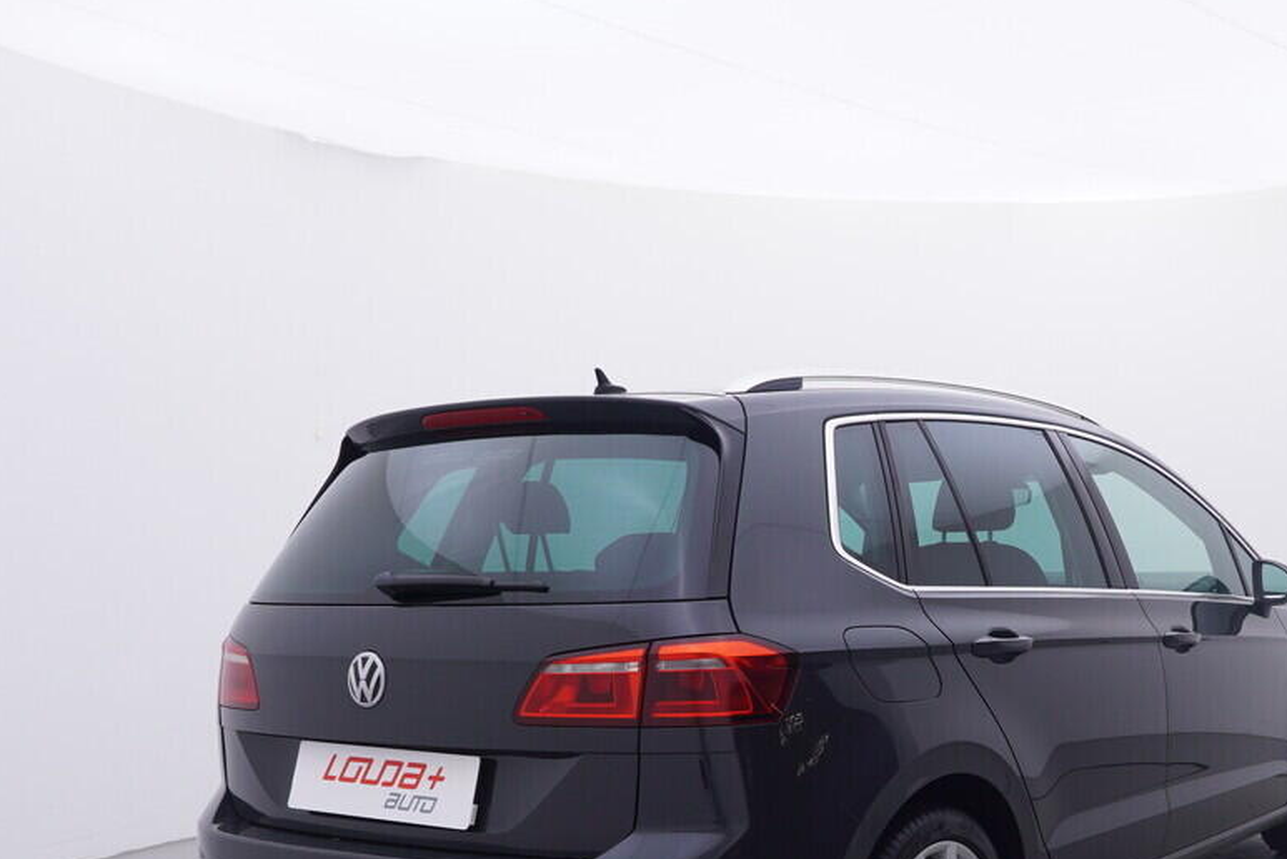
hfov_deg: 44.2
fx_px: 1500
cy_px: 711
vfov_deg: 31.0
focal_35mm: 42
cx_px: 1032
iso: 200
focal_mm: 15
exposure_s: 1/80
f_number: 5
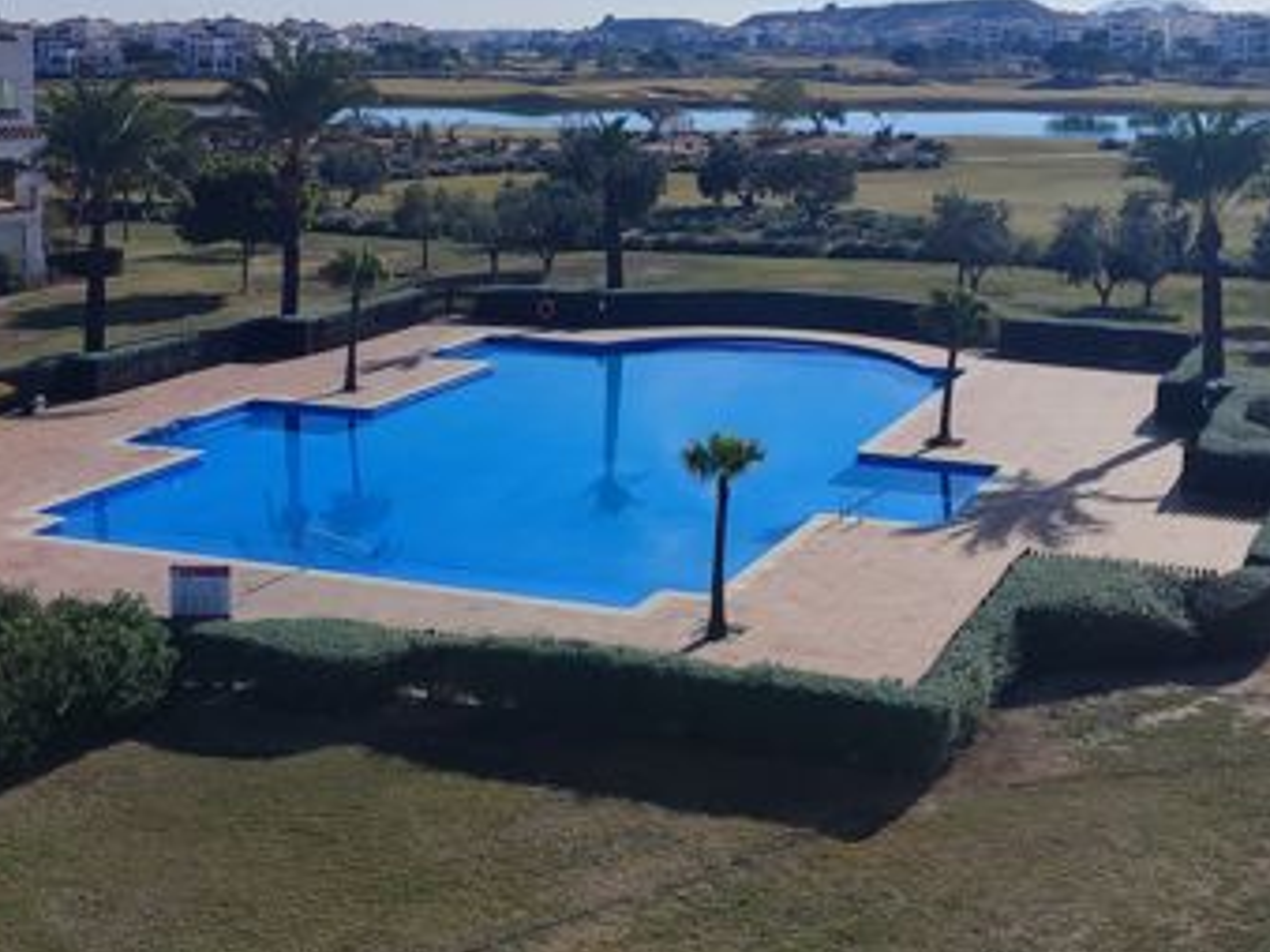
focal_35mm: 52
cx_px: 740
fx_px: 1907
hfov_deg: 36.7
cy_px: 109
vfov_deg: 27.1
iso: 51
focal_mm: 6.04
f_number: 1.9
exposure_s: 1/1831
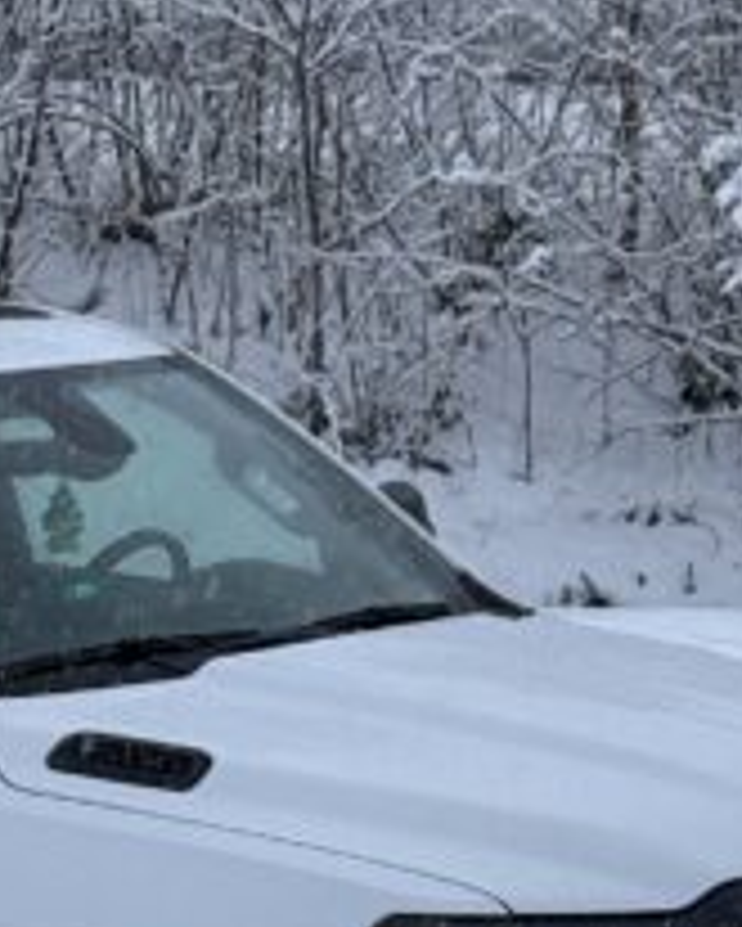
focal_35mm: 233
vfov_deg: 8.3
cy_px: 562
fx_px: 6391
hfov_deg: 6.6
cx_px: -166
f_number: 1.78
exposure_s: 1/181
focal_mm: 6.76
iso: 50
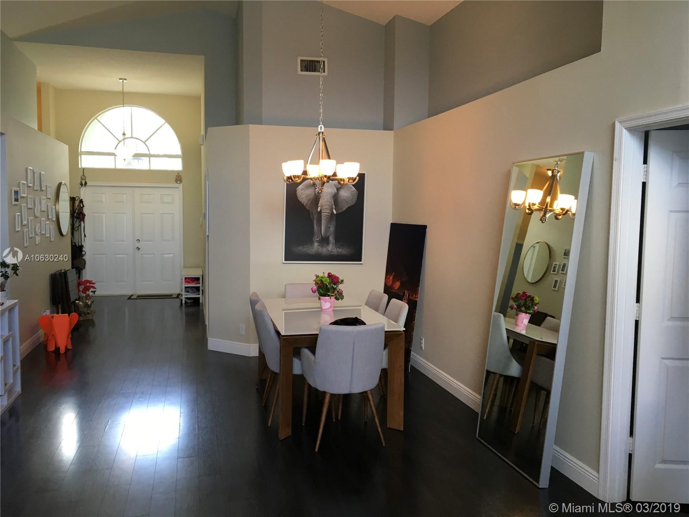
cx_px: 344
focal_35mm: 29
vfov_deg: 48.2
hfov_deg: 61.7
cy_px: 258
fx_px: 577
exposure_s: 1/30
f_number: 2.2
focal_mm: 4.15
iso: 32
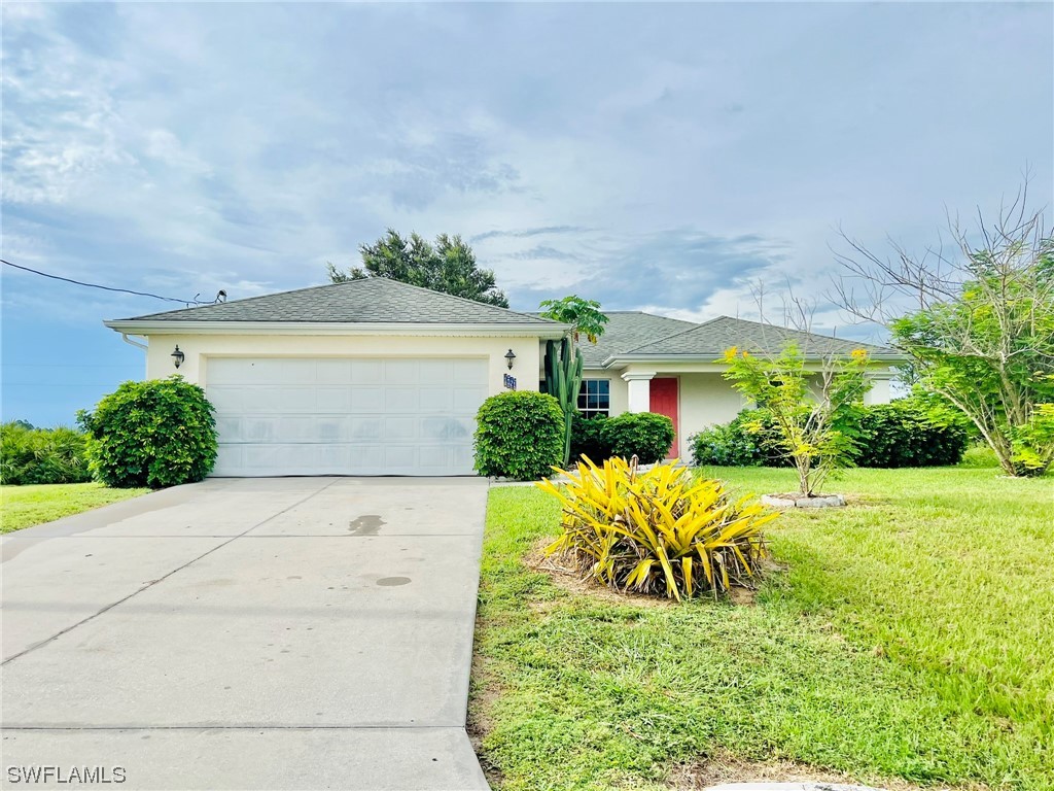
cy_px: 396
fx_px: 792
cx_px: 527
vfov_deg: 53.1
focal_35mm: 26
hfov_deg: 67.3
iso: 50
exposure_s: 1/5882
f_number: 1.5
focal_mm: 5.7
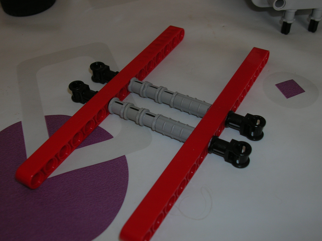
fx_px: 390
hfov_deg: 44.8
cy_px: 120
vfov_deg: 34.3
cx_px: 161
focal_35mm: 42
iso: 50
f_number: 3
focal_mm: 7.1
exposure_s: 1/60.1
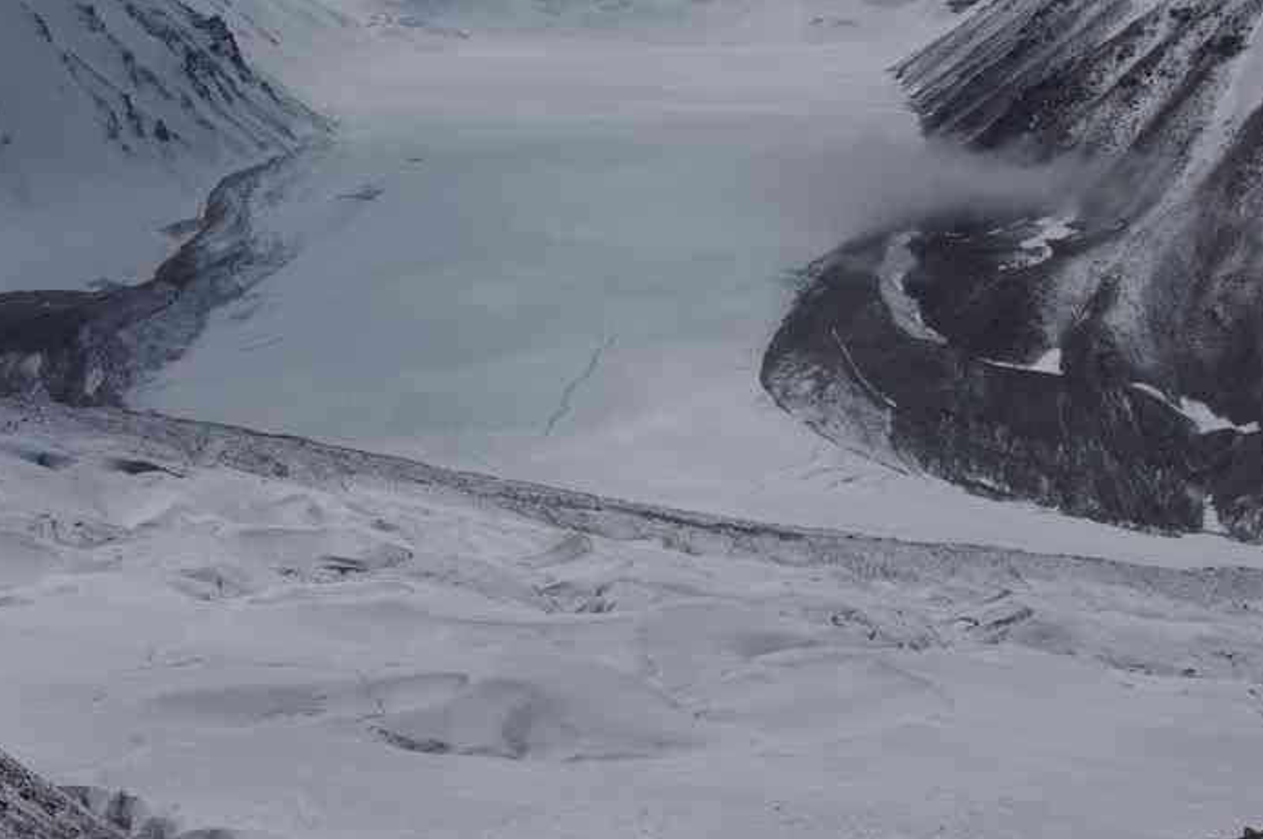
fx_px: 2954
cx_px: 467
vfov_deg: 16.2
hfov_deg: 24.1
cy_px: 314
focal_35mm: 84
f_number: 22
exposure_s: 1/180
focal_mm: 38.8
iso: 100
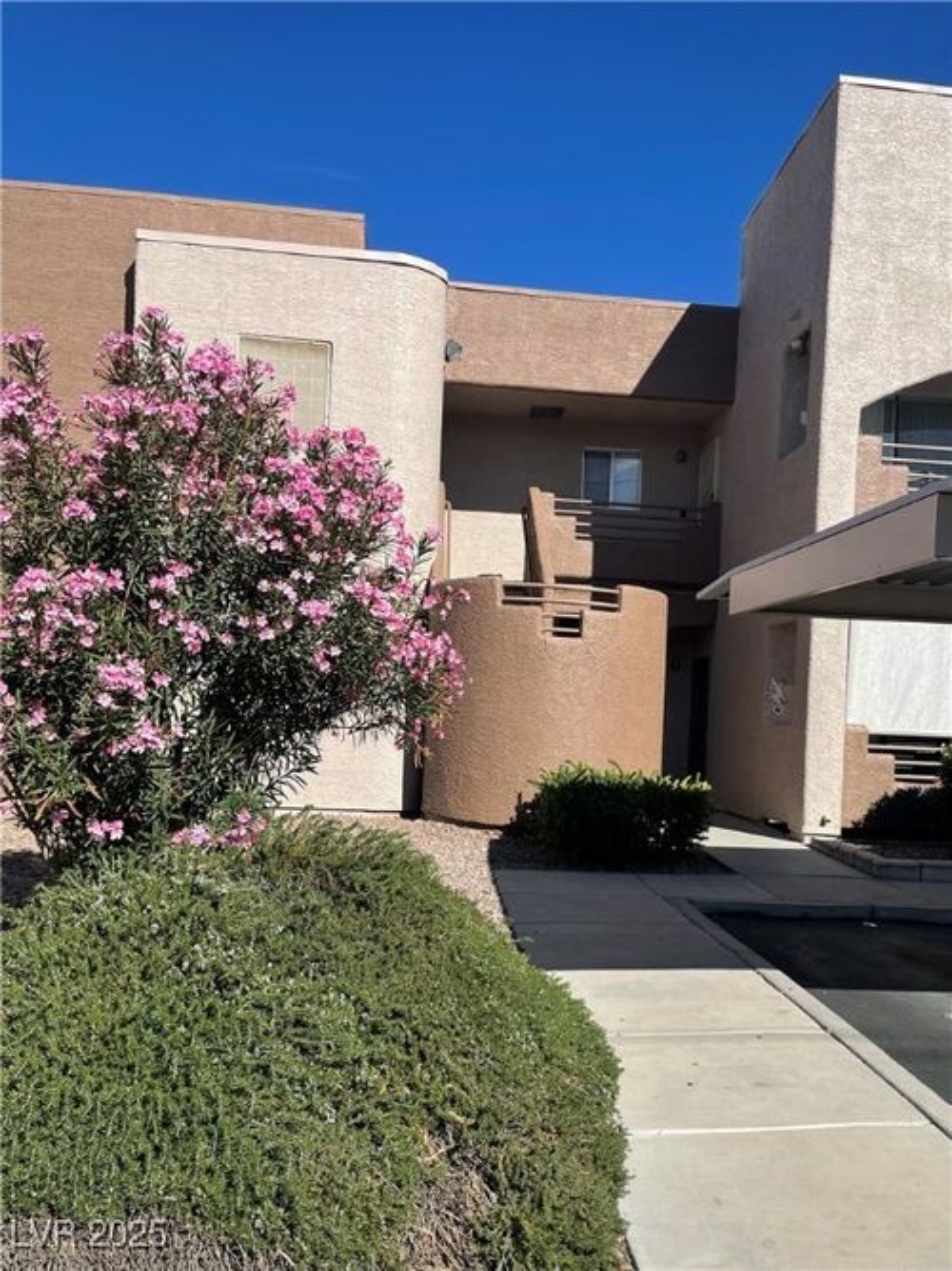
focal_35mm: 26
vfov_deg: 67.3
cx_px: 476
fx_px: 955
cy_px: 636
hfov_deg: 53.0
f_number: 1.6
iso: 32
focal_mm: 4.2
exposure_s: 1/4651
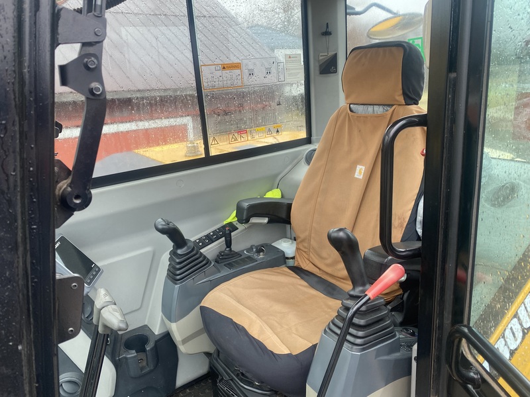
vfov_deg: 53.1
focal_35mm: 26
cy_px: 198
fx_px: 398
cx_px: 265
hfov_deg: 67.3
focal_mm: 4.25
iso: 64
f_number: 1.8
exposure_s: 1/121
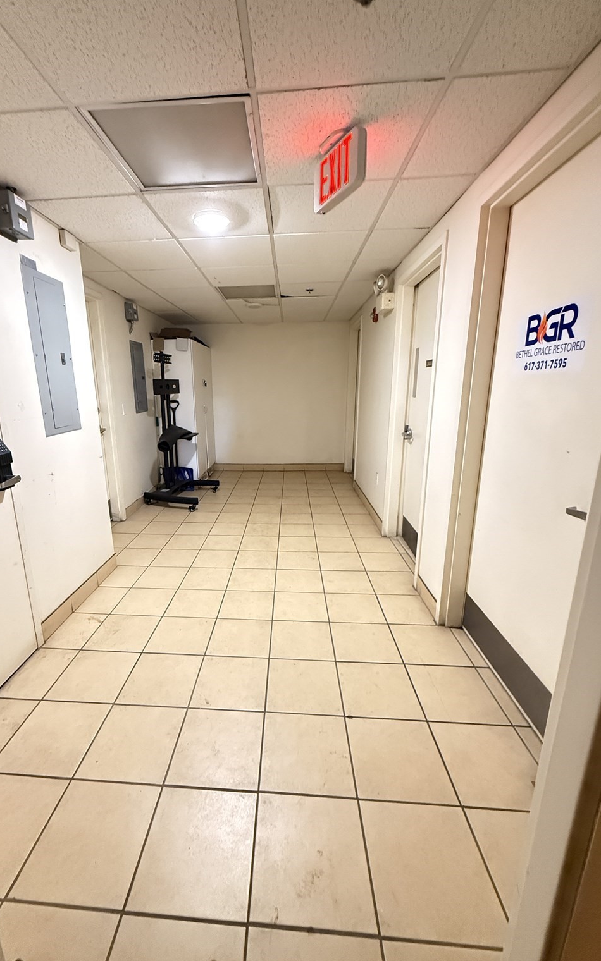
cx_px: 257
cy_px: 483
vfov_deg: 101.5
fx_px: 393
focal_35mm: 15
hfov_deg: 74.4
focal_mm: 2.22
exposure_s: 1/40
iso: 1000
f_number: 2.2
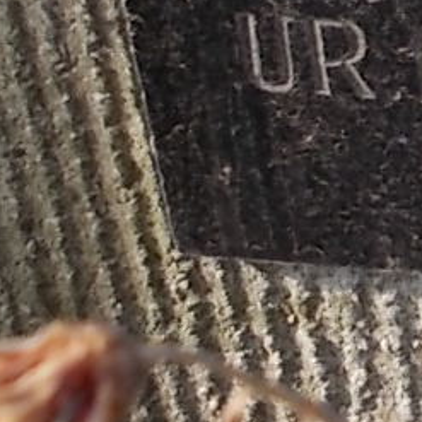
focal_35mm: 149
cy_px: 7
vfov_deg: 11.6
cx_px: 656
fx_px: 2055
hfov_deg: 11.2
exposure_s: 1/200
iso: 80
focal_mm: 4.6
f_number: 3.2
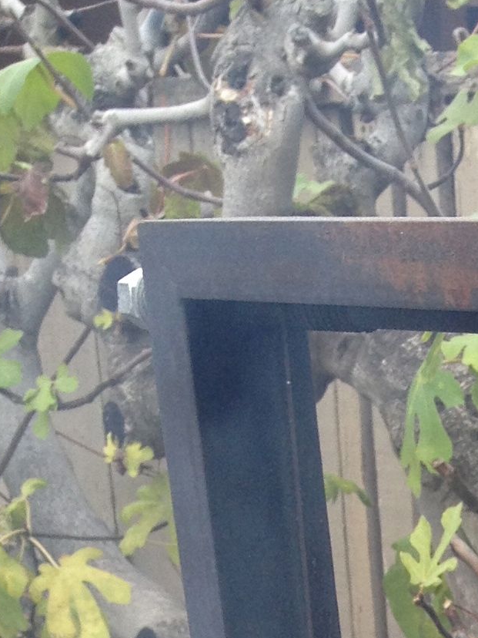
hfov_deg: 10.3
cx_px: 774
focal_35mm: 138
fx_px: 2541
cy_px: 1254
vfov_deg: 12.6
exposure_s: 1/120
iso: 50
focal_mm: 4.28
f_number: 2.4
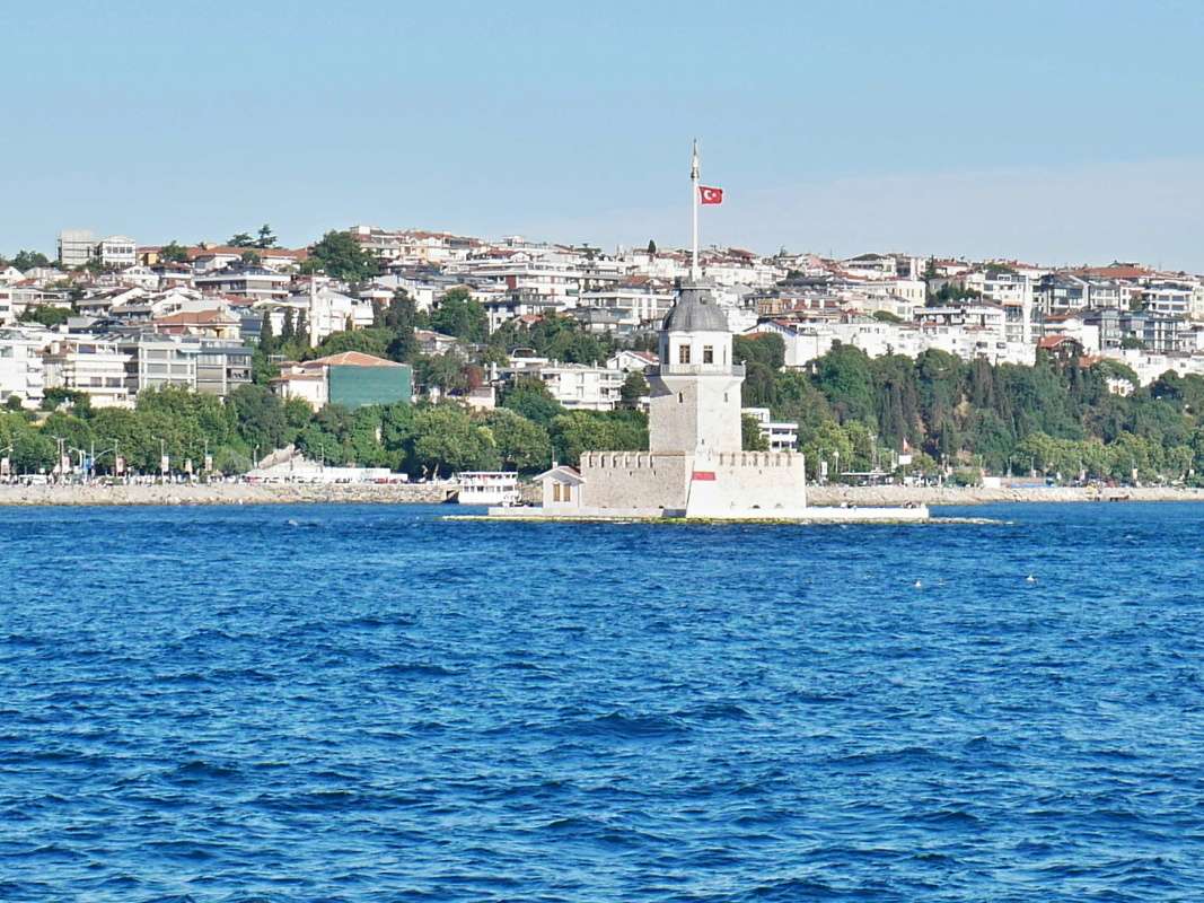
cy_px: 452
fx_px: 1600
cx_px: 602
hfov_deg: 41.2
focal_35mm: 46
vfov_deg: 31.5
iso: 200
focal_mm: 23
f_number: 8
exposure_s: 1/320
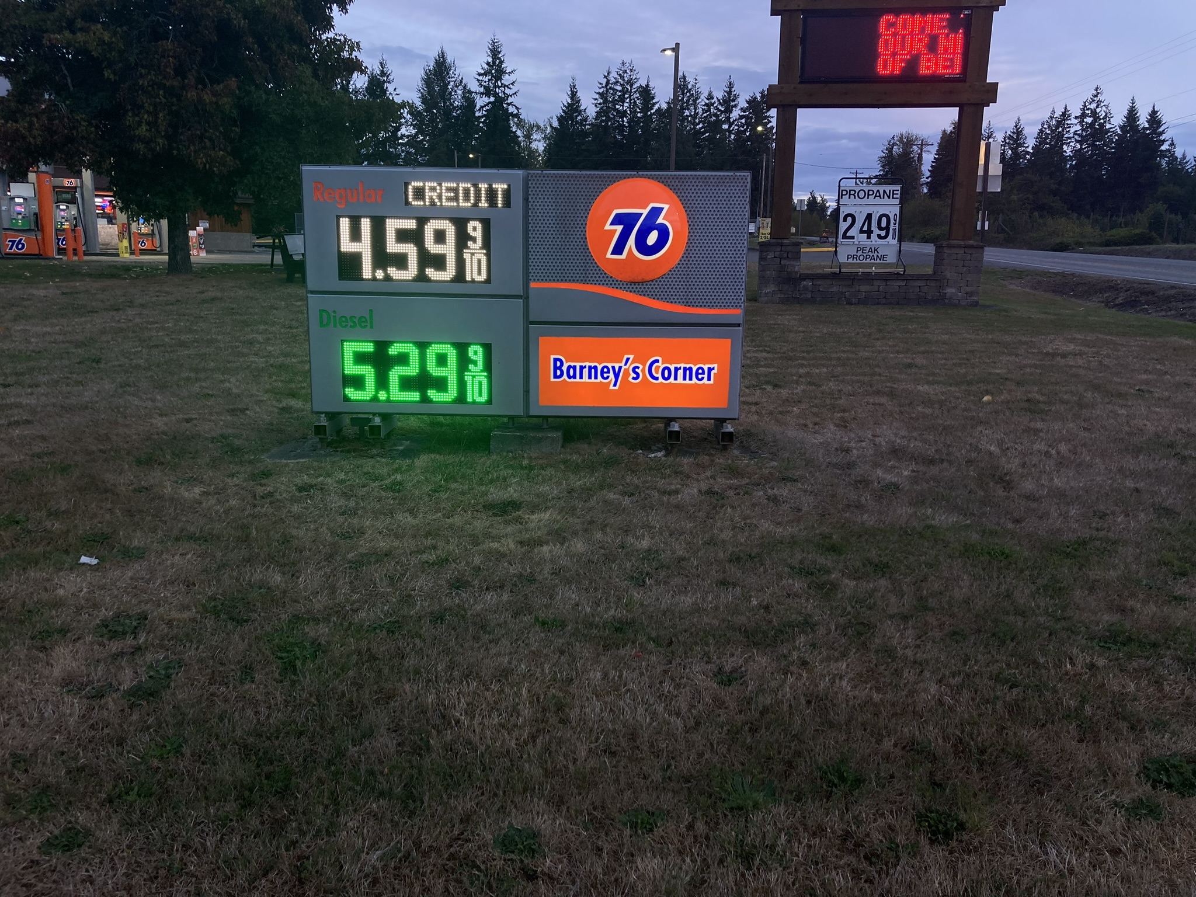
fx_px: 967
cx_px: 598
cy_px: 448
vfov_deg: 49.7
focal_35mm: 28
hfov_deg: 63.4
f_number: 1.8
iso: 40
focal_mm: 3.99
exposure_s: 1/64
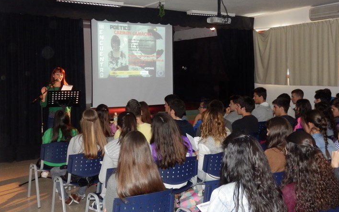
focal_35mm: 40
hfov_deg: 49.3
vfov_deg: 31.9
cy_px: 87
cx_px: 172
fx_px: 369
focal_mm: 6.6
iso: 500
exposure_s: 1/40
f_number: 3.6
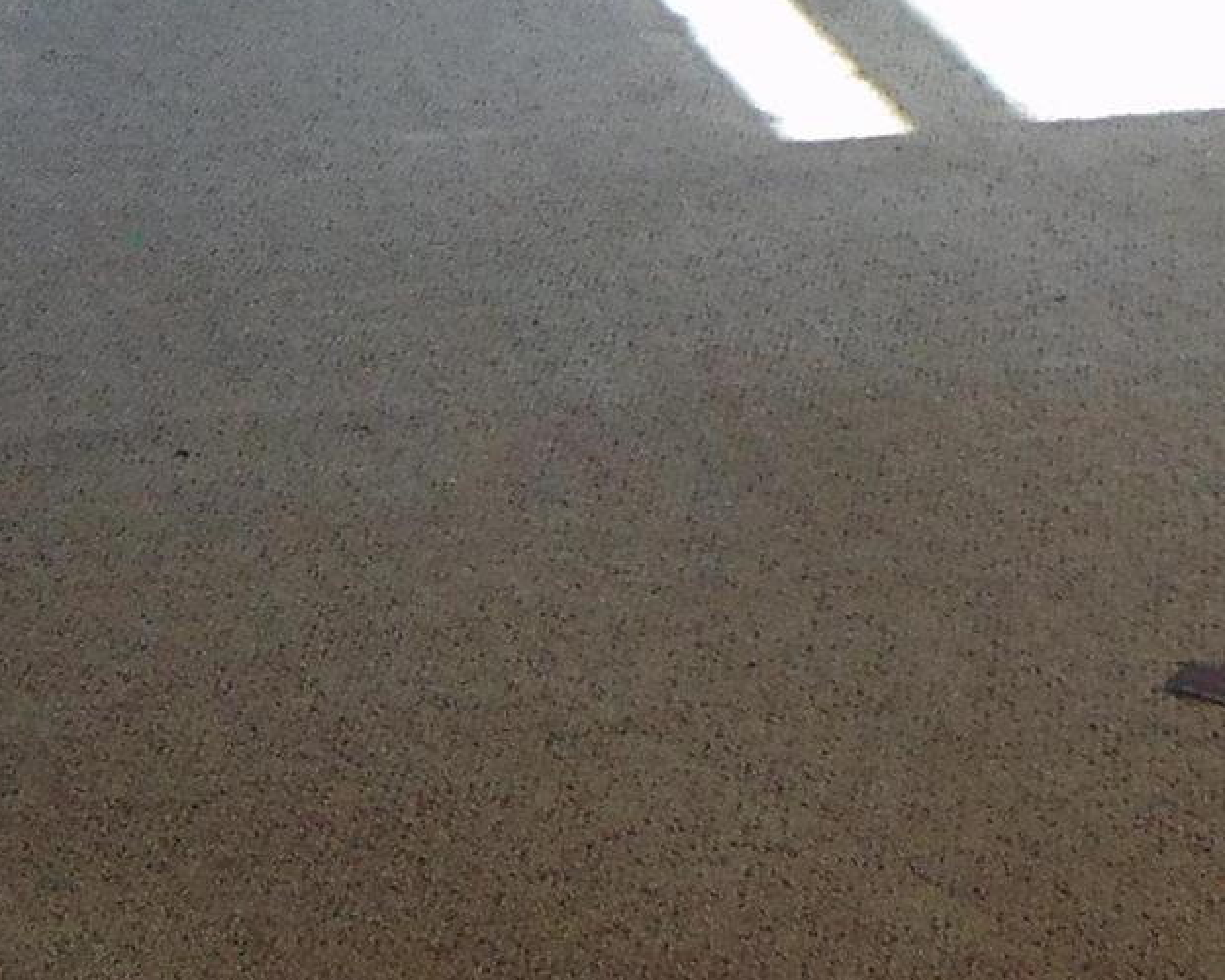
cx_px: 237
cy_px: -449
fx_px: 4351
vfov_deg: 12.3
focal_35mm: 120
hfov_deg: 15.9
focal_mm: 4.5
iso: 80
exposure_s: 1/100
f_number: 3
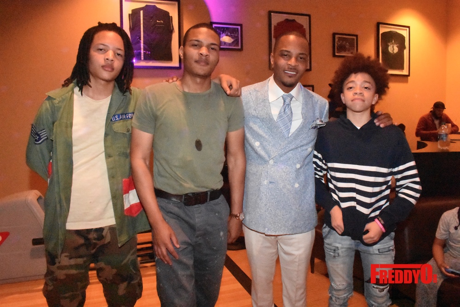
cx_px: 230
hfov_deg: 67.4
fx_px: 345
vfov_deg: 47.9
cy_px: 154
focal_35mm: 27
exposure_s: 1/60
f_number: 16
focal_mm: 18
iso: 25600
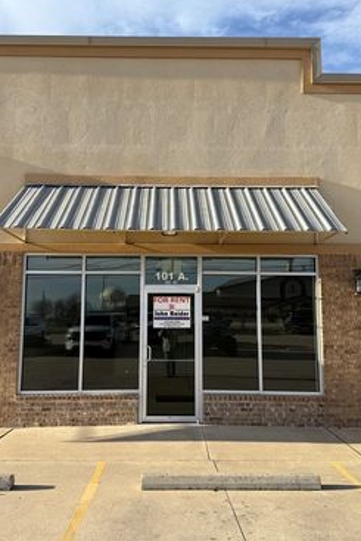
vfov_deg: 55.8
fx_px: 511
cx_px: 174
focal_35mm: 34
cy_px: 266
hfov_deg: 38.9
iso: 80
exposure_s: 1/2299
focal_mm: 6.76
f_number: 1.78
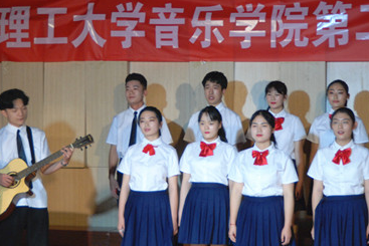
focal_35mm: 143
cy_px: 100
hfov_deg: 14.3
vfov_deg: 9.6
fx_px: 1466
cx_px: 166
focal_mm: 70
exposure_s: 1/15
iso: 800
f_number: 5.3
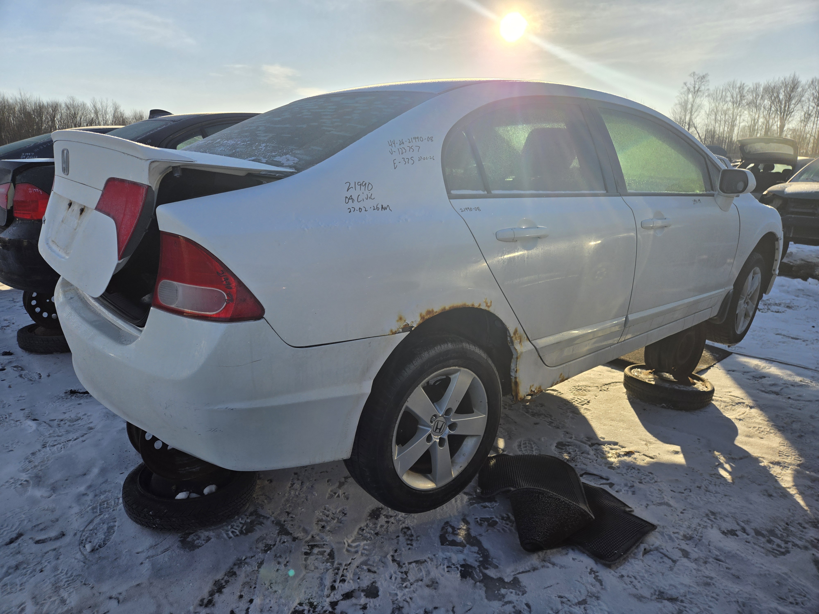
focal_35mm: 23
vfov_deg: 58.9
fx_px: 544
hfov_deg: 73.9
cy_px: 307
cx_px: 410
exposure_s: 1/3059
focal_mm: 5.4
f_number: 1.8
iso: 25
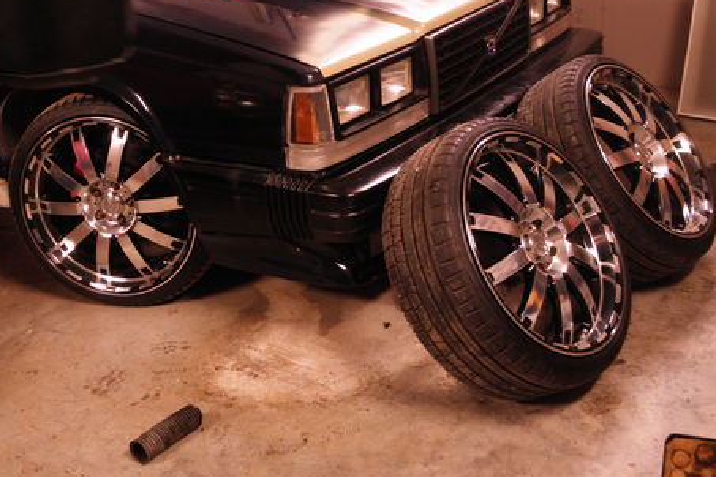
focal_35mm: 50
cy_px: 131
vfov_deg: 26.7
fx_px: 994
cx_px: 291
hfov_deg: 39.5
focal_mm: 6.07
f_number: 3.1
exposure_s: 1/6
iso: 200
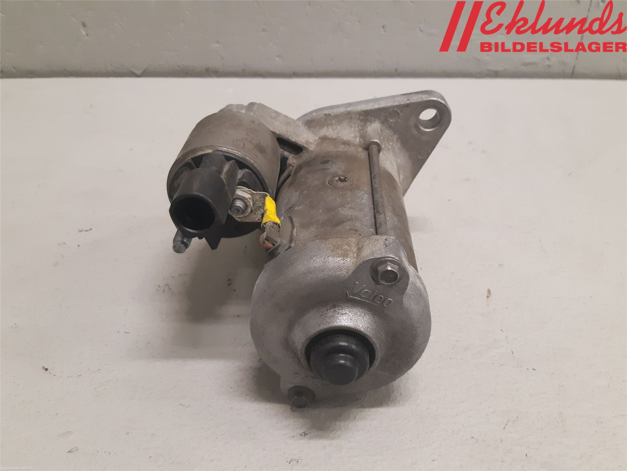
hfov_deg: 67.3
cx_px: 314
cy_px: 236
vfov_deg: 53.1
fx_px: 471
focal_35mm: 26
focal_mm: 3.93
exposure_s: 1/50
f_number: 1.7
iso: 250
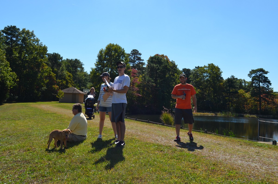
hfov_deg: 49.6
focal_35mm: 39
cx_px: 139
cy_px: 92
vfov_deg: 34.1
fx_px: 301
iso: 100
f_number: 10
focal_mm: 26
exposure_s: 1/200
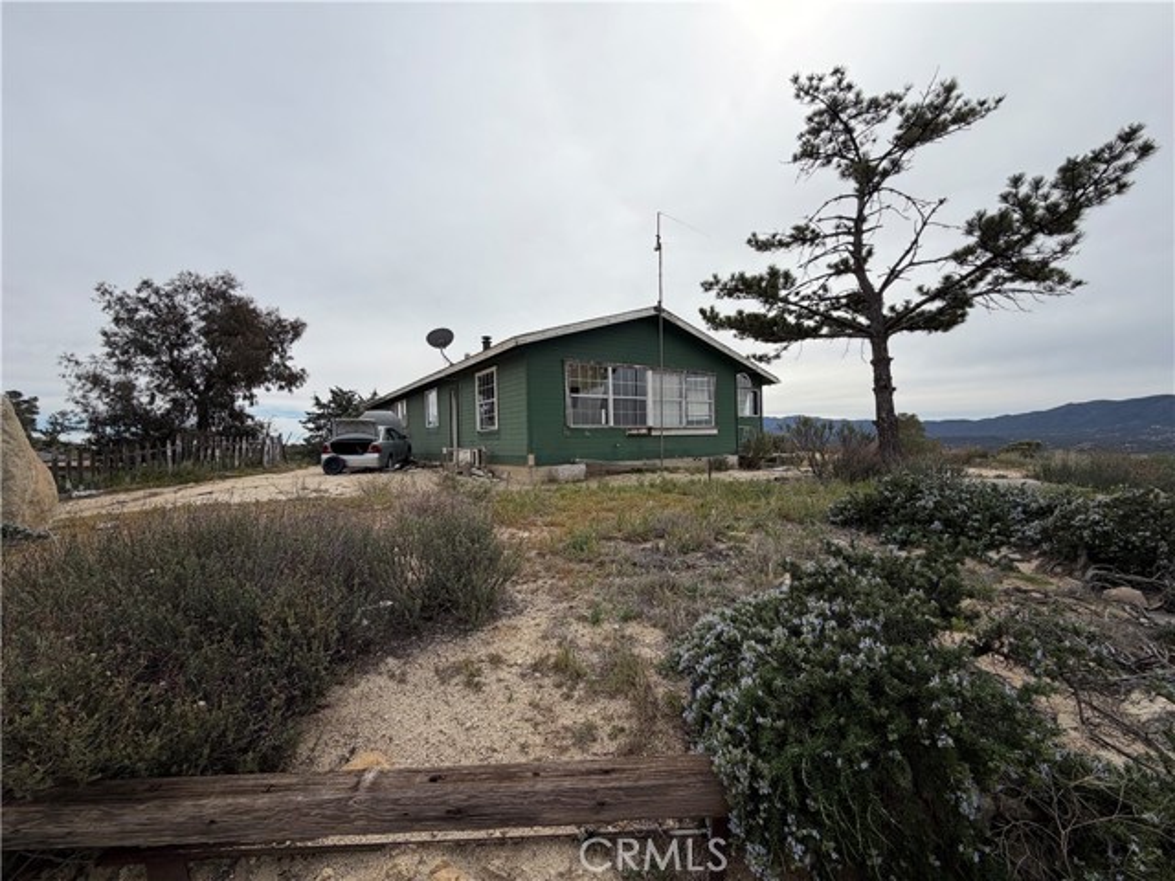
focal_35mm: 14
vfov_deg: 85.7
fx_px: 475
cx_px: 588
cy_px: 440
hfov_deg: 102.1
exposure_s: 1/1572
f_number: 2.2
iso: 20
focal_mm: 2.22
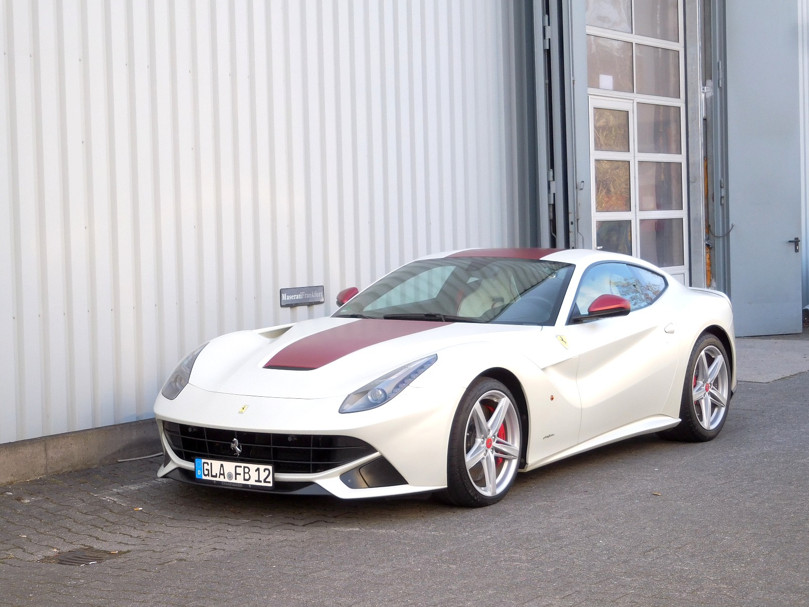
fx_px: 1636
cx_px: 404
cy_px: 304
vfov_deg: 21.0
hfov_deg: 27.8
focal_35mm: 70
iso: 125
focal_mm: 12.6
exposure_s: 1/80
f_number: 4.7
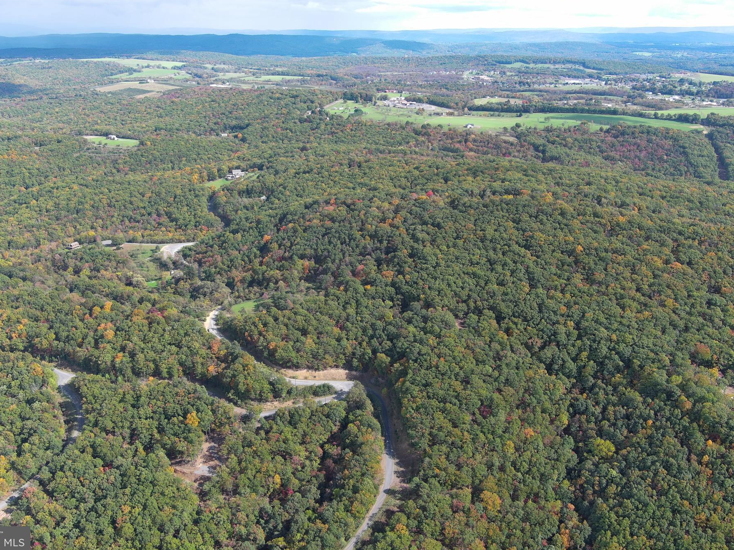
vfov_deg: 44.2
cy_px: 276
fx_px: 679
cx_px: 360
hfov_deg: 56.8
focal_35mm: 32
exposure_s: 1/501
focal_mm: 10.57
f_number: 2.8
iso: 100
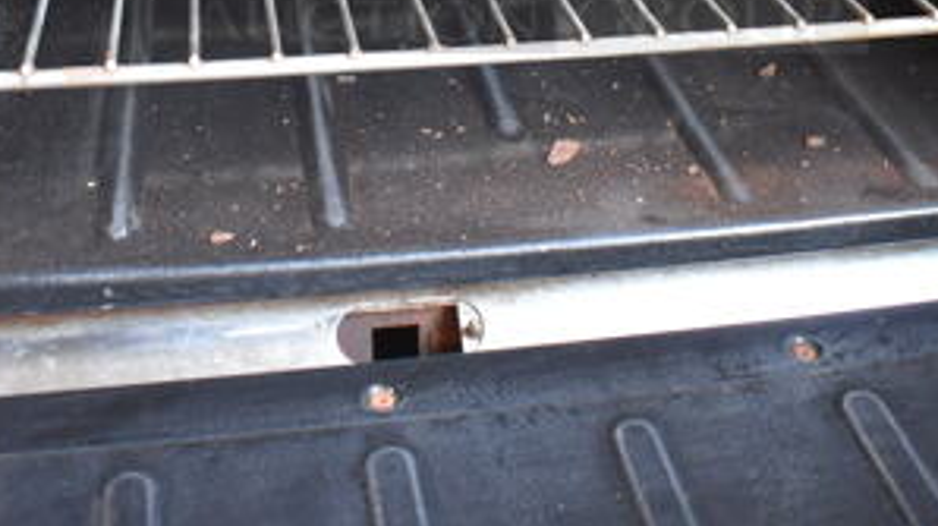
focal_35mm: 58
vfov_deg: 19.4
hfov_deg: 36.0
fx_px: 1441
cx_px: 519
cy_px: -113
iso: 2000
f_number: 3.5
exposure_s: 1/30
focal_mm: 18
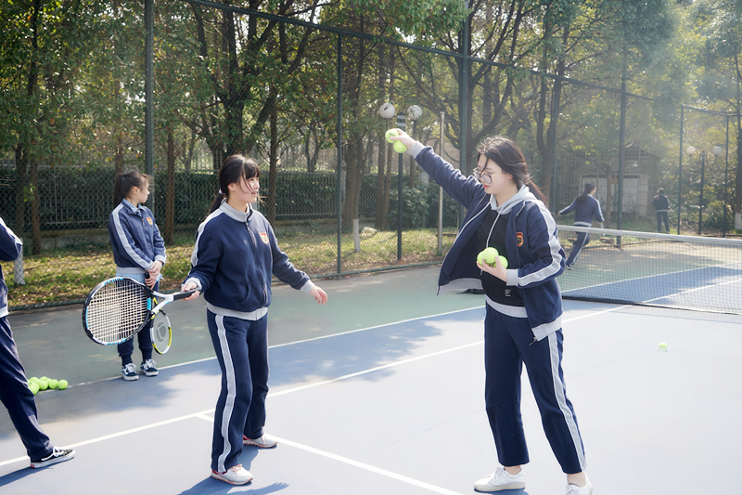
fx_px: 783
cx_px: 371
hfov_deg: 50.7
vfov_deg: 35.0
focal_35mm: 38
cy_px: 248
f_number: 5.6
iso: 100
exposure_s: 1/200
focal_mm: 38
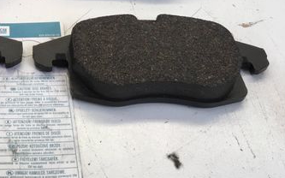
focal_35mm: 59
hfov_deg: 32.5
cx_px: 20
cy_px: -12
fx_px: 458
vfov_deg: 21.0
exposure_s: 1/100
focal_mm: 4.15
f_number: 2.2
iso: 32
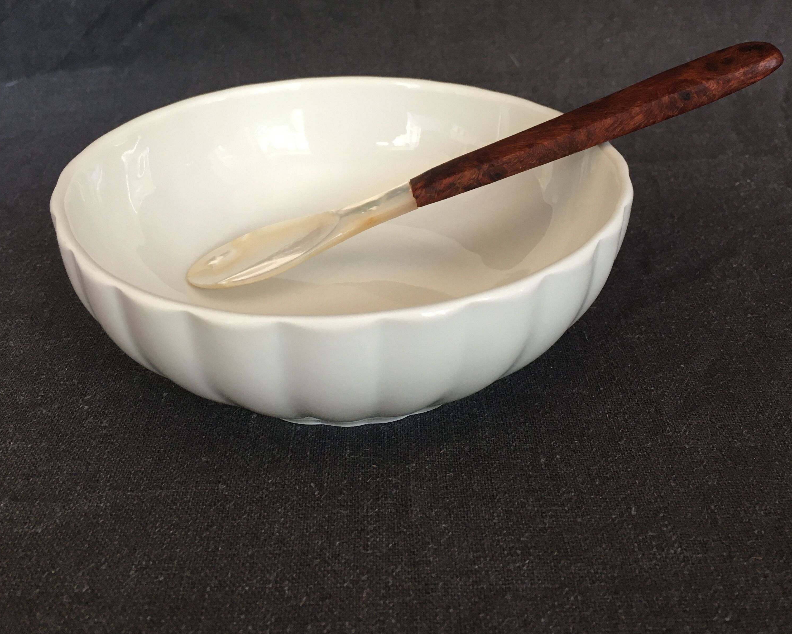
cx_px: 396
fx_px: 891
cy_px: 169
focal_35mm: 38
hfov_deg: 47.9
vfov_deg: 38.3
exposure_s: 1/33
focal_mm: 4.15
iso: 100
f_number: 2.2
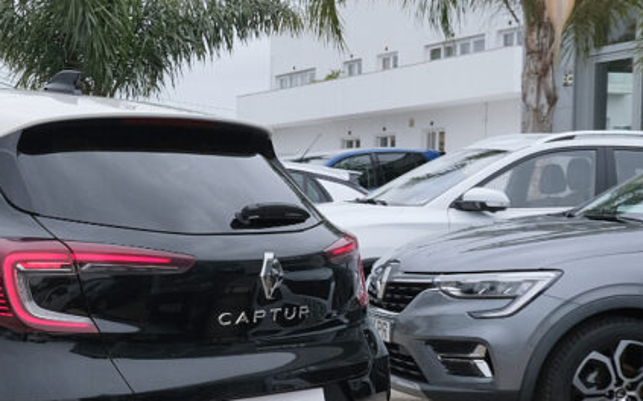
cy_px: 338
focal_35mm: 74
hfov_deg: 25.8
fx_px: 1296
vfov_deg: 17.4
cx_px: -58
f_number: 9
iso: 640
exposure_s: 1/125
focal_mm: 20.3
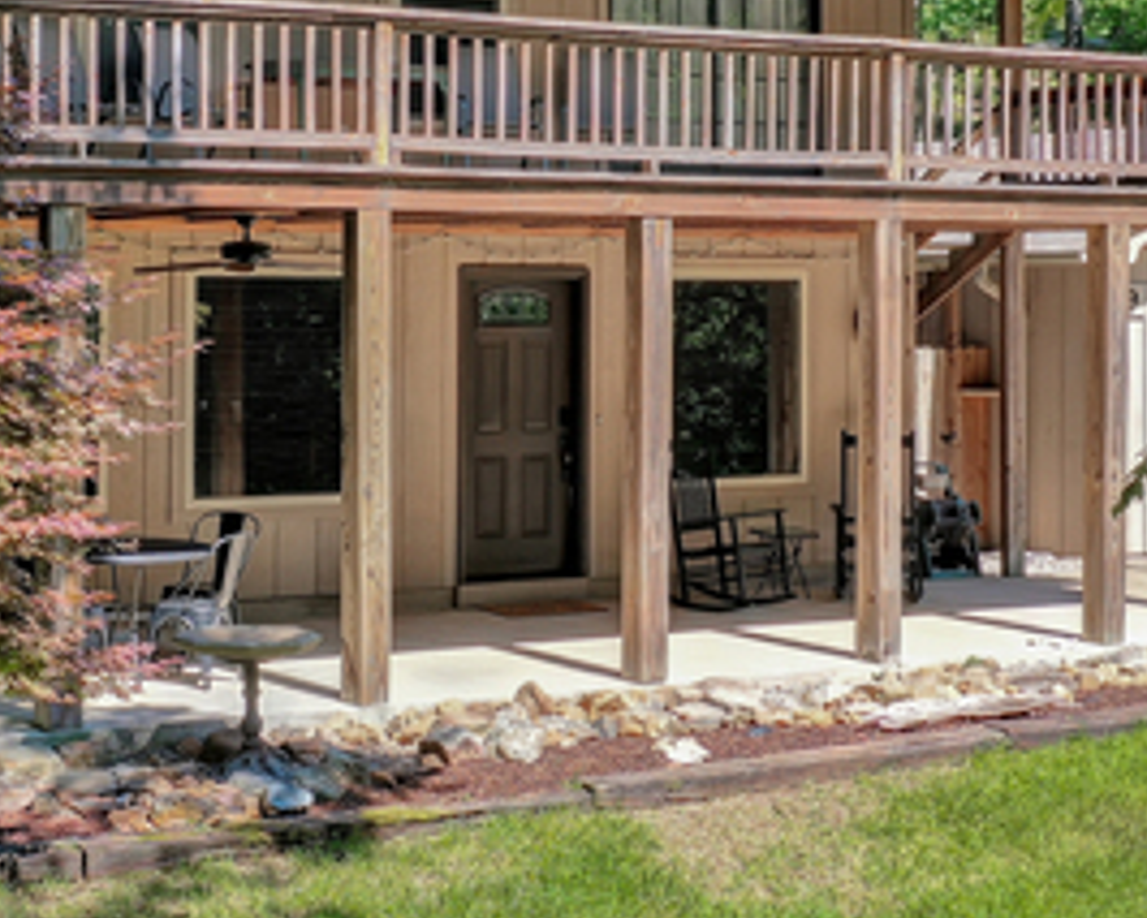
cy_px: 200
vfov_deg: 19.3
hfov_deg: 24.1
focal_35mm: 79
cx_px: 496
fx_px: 2683
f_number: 4.5
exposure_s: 1/200
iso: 100
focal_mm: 10.3
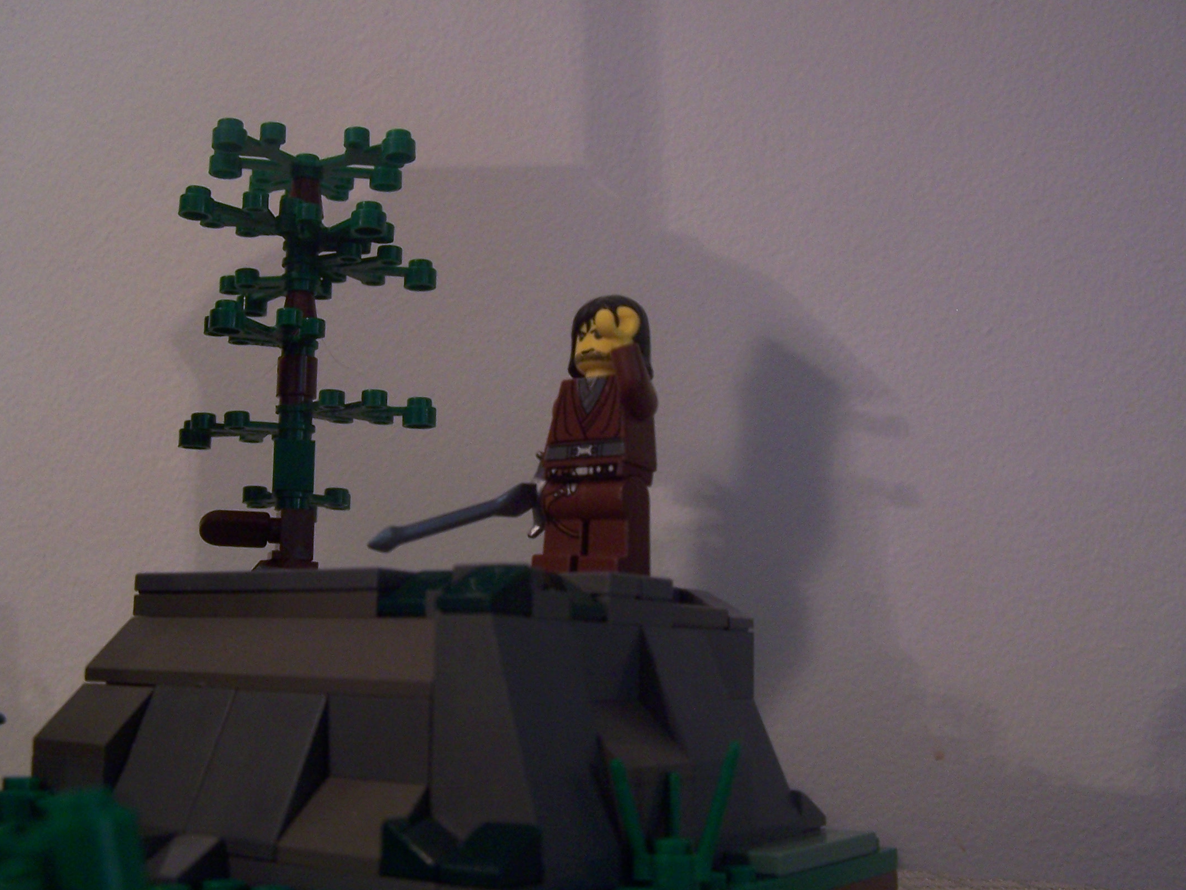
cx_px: 558
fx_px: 1405
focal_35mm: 41
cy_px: 448
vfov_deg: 35.1
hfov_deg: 45.7
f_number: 2.8
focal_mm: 6.3
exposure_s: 1/8
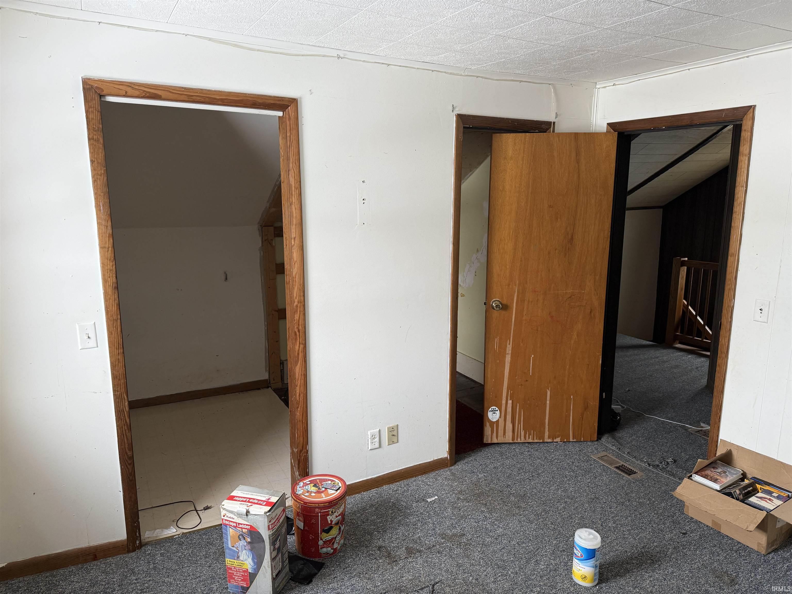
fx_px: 549
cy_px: 297
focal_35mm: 24
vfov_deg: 56.8
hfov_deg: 71.6
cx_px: 396
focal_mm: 6.76
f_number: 1.78
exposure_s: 1/121
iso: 200
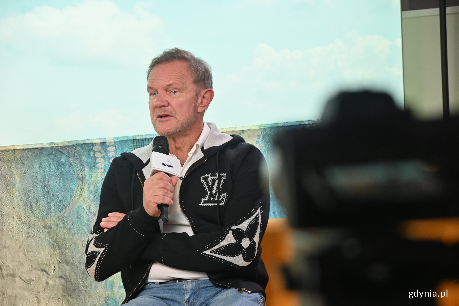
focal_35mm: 105
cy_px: 153
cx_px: 230
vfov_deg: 13.0
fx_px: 1339
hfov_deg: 19.5
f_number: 4
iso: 800
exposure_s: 1/250
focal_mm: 70
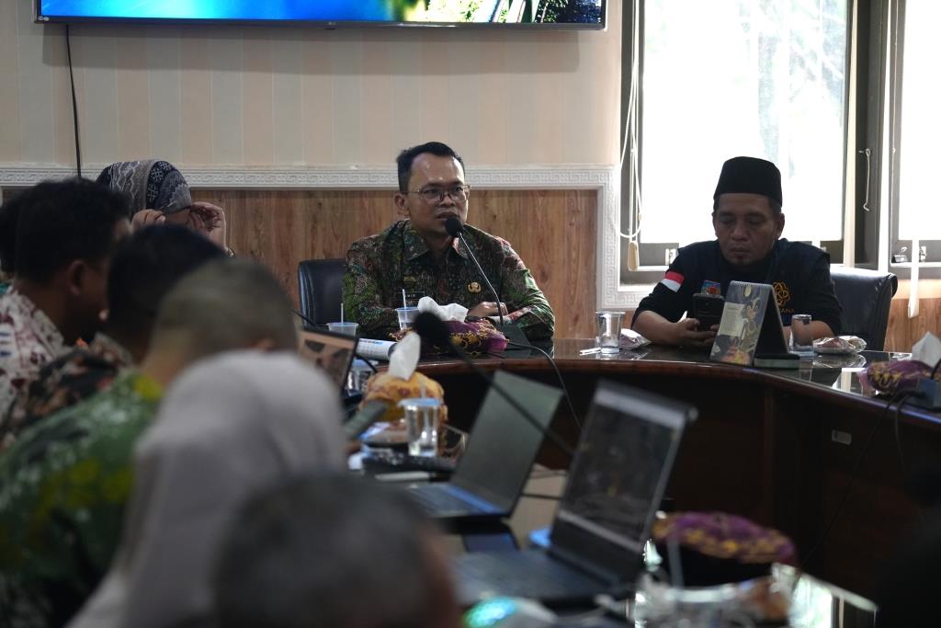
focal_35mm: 111
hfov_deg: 18.4
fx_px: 2902
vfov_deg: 12.3
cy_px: 314
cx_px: 470
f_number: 4
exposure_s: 1/200
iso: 5000
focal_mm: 111
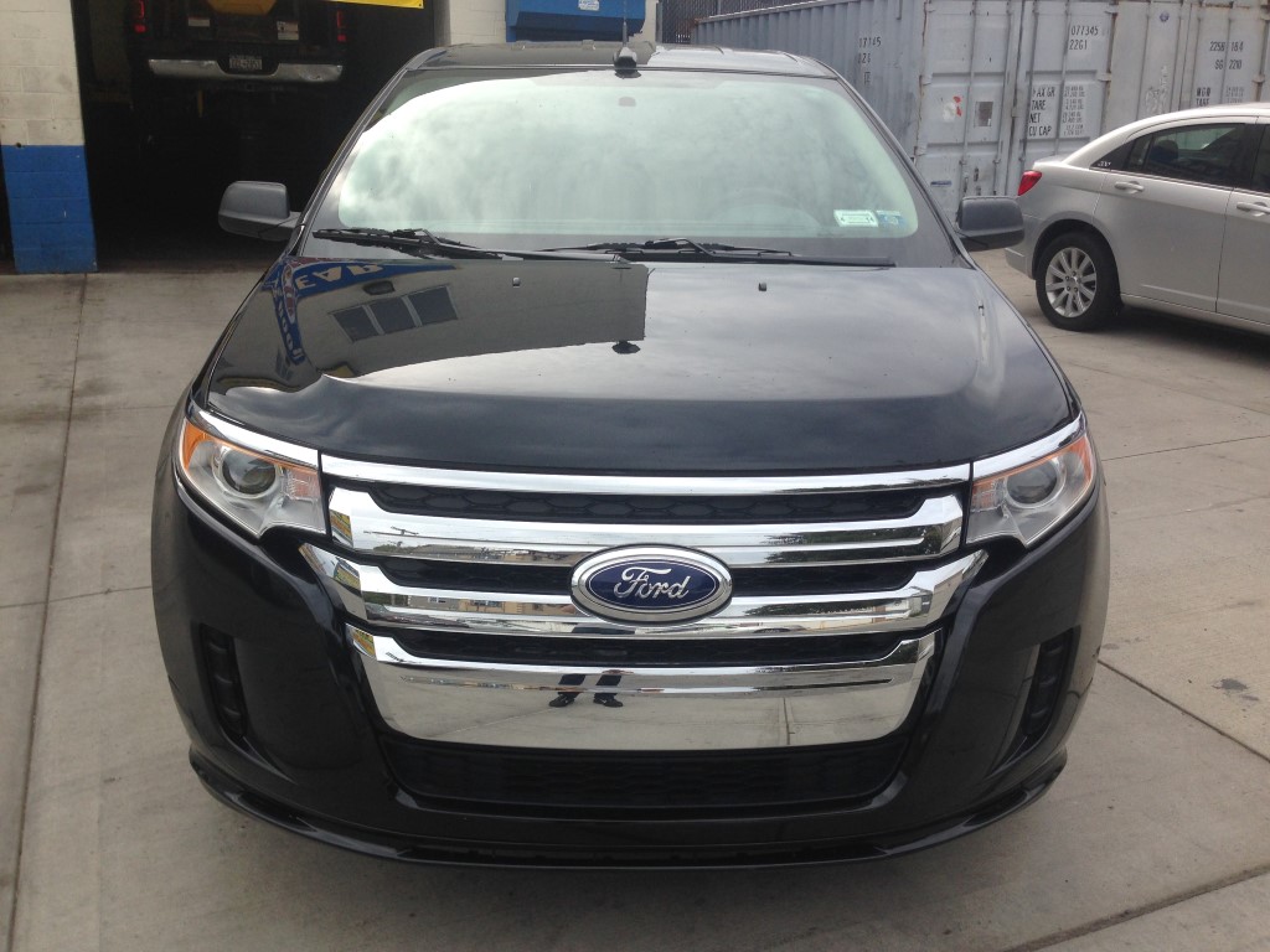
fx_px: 1211
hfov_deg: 55.4
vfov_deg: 42.9
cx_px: 635
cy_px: 476
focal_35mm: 33
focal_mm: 4.12
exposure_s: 1/919
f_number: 2.4
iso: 50
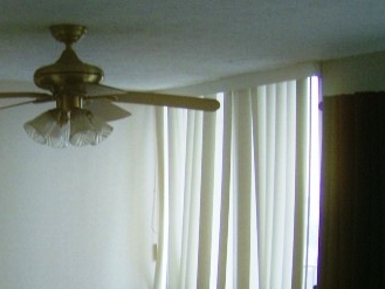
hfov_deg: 26.9
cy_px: 226
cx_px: 43
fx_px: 779
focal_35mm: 70
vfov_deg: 20.8
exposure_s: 1/65.6
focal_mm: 6
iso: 100
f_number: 2.8
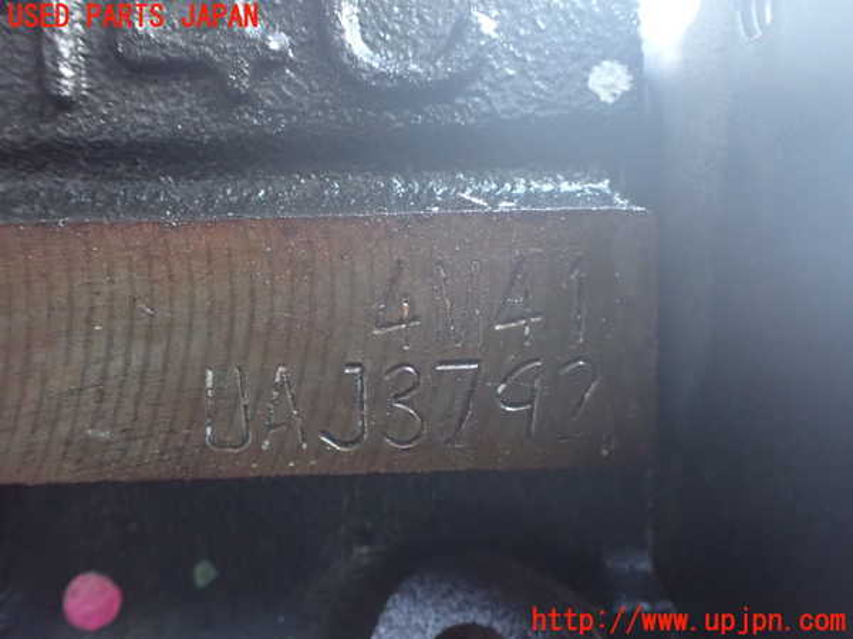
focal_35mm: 30
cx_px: 426
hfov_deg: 60.0
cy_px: 320
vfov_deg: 46.8
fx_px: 739
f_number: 2.3
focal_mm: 5.4
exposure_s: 1/30
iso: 1250
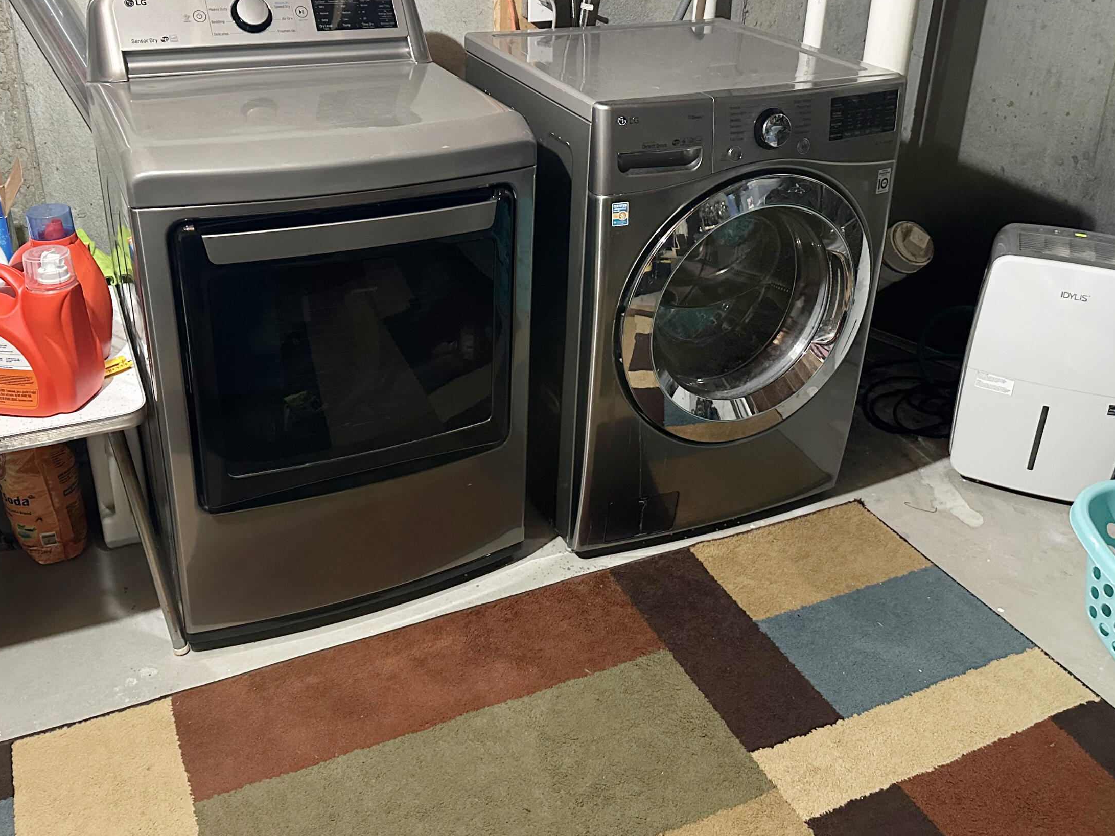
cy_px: 315
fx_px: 1063
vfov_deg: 42.6
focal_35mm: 33
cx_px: 539
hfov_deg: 55.3
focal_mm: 6.86
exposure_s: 1/30
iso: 1000
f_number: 1.78
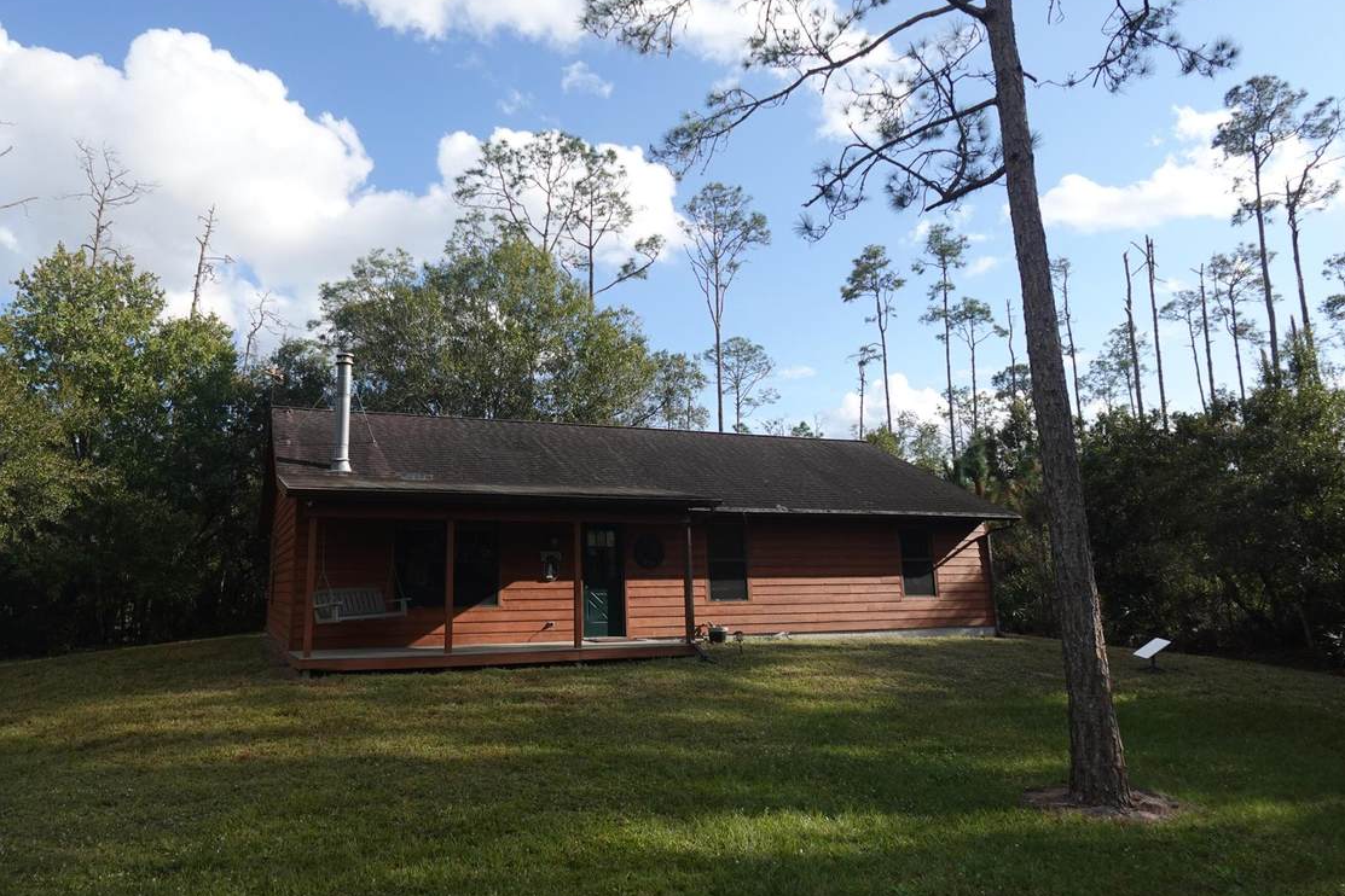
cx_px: 579
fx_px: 859
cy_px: 402
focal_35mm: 23
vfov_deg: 55.0
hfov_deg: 75.7
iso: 125
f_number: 2
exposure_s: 1/2500
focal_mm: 7.6
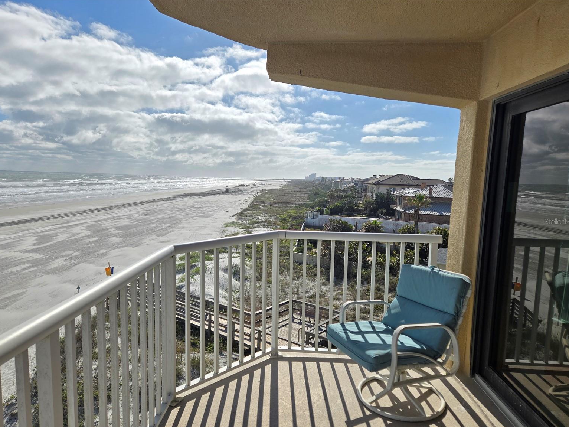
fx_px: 395
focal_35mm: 24
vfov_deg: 56.8
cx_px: 282
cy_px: 221
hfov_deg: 71.6
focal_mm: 5.4
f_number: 1.8
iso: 25
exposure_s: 1/5127
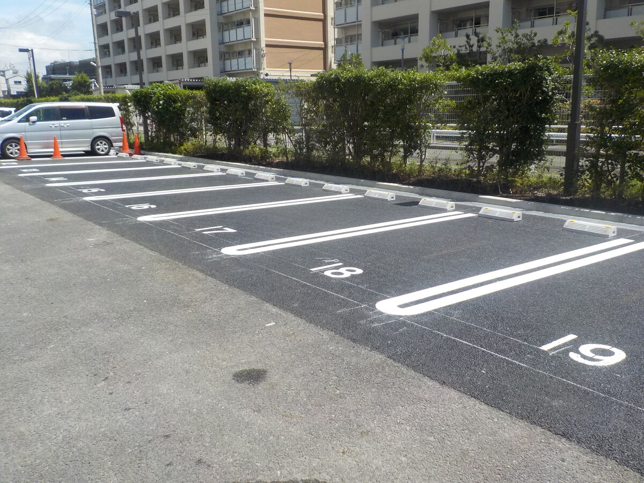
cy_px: 242
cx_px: 322
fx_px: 558
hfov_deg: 60.0
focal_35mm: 30
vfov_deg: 46.8
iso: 125
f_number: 3.3
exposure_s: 1/1000
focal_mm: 4.1
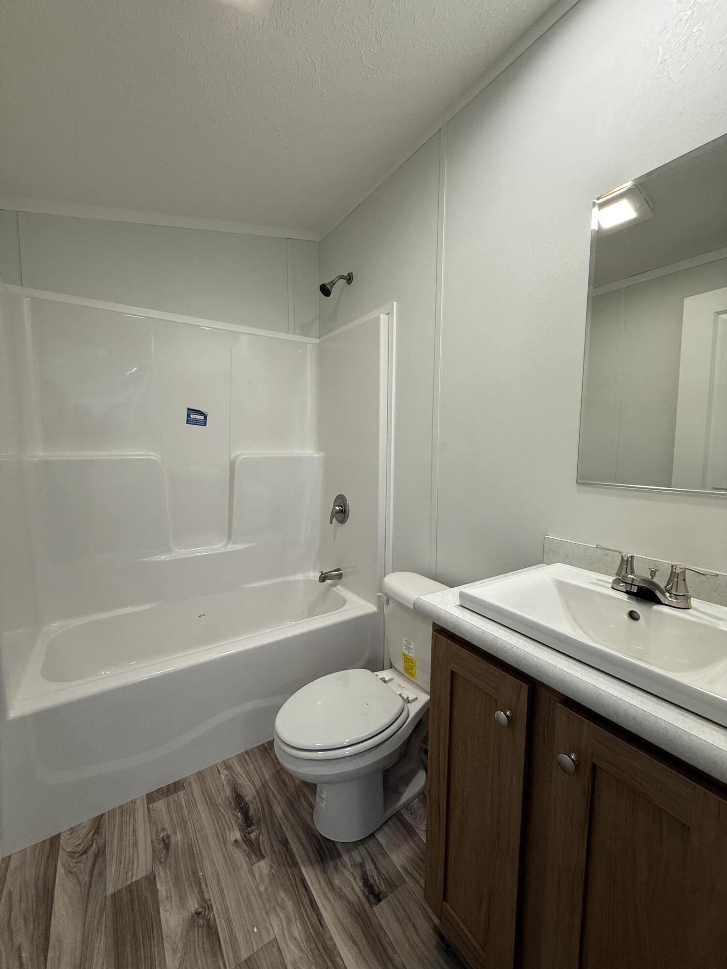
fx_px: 392
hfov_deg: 85.7
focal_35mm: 14
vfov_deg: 102.1
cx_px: 364
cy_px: 484
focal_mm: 2.22
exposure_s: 1/120
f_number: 2.2
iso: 125
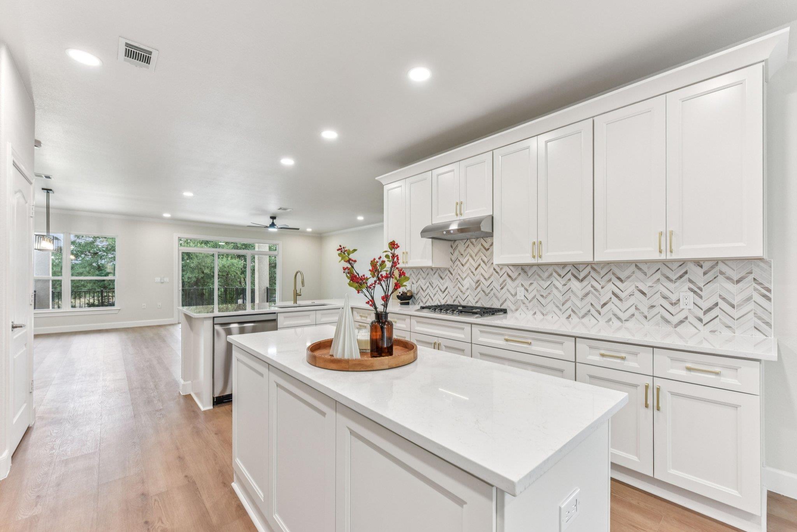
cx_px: 398
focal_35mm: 15
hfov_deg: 100.4
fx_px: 332
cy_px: 266
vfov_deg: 77.3
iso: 400
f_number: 8
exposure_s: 1/25
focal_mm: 15
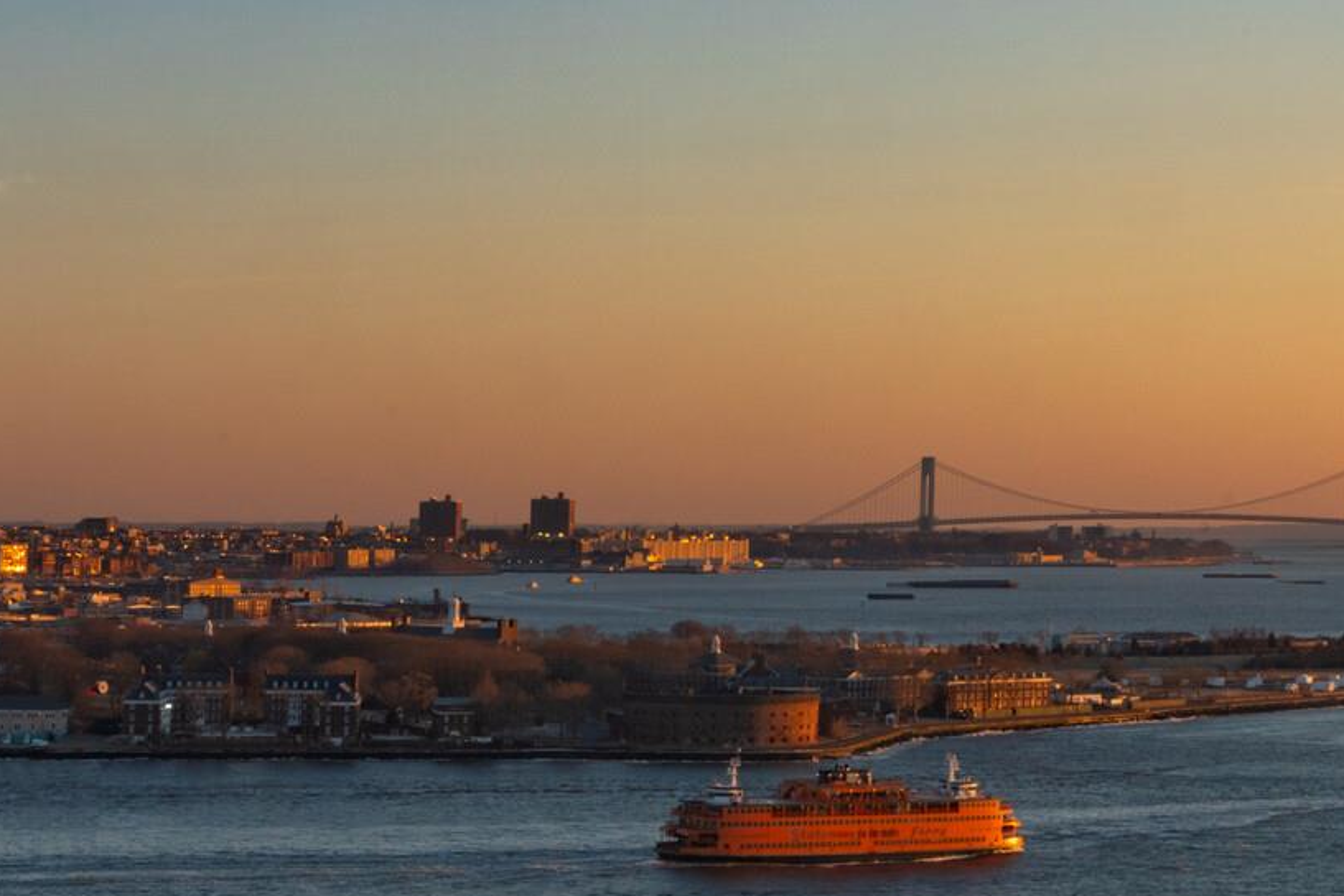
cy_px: 506
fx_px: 4256
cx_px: 698
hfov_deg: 17.9
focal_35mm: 114
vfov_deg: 12.0
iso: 800
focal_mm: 62
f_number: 22
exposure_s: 1/80
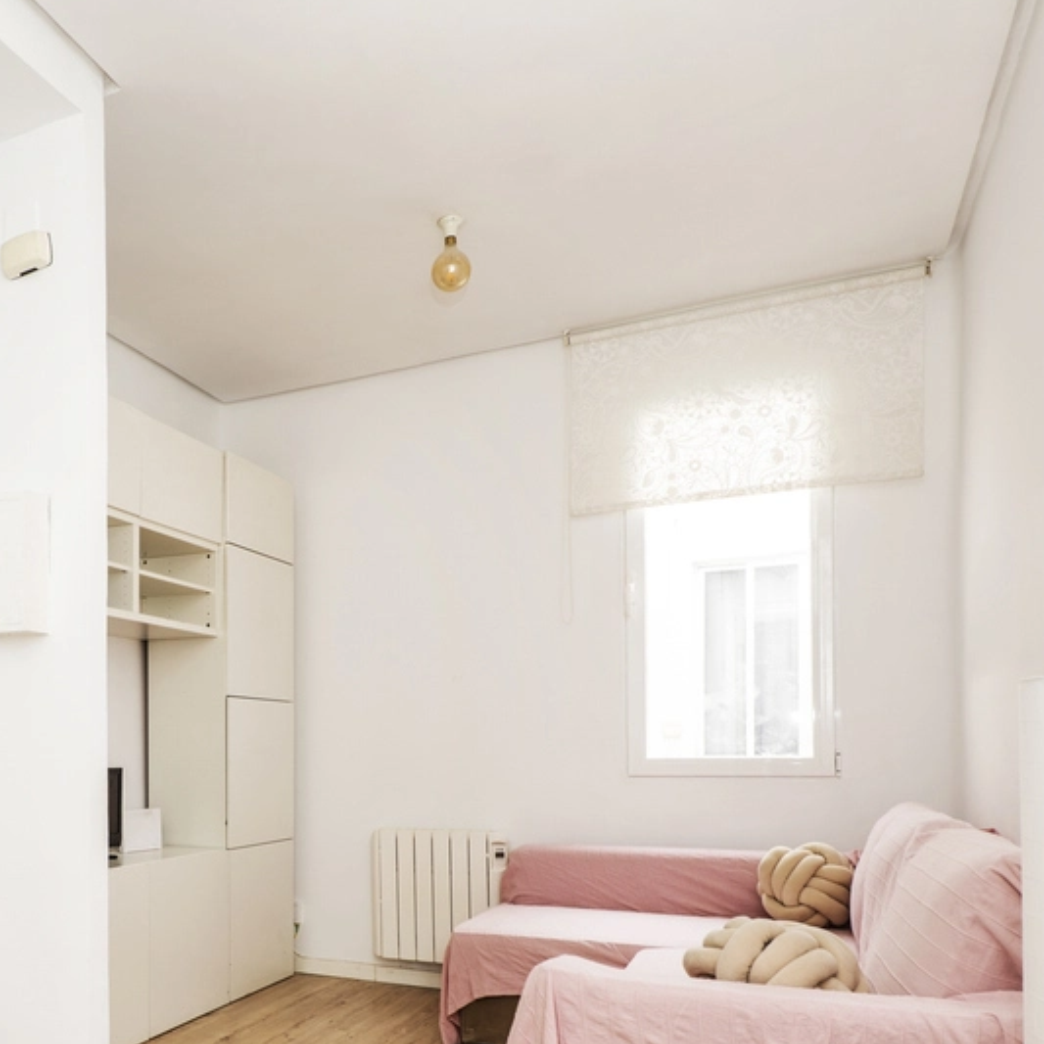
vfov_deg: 52.4
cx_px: 249
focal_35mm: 30
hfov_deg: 51.5
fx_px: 1024
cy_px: 743
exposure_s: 1/13
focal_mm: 15
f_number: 8
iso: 100
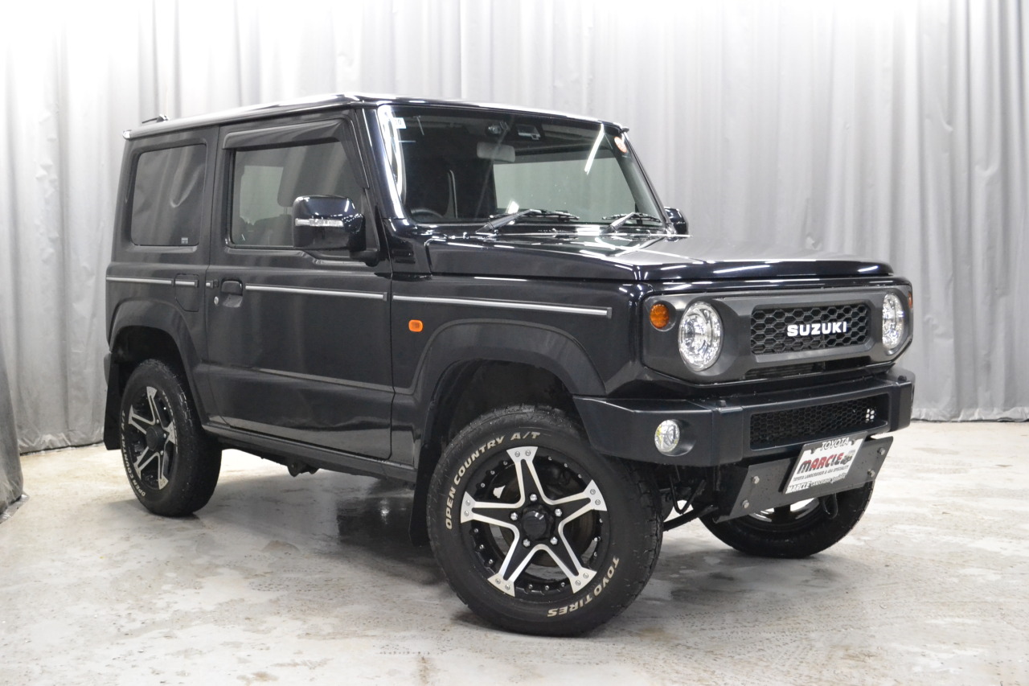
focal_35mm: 39
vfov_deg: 34.2
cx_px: 514
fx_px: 1115
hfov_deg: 49.6
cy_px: 343
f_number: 5.6
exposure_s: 1/40
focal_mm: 26
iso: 3200
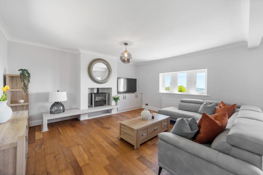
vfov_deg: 81.2
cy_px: 88
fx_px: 102
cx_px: 132
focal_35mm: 14
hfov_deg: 104.2
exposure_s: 1/15
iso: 200
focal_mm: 14
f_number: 13
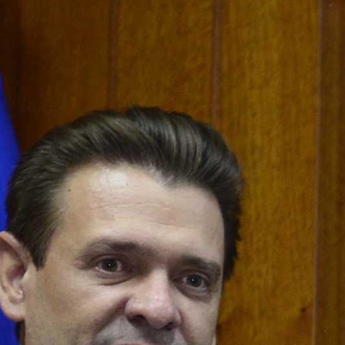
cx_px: 625
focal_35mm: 290
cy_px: 490
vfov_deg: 6.0
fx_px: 3270
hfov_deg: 5.9
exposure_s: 1/125
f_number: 4
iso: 2000
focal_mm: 60
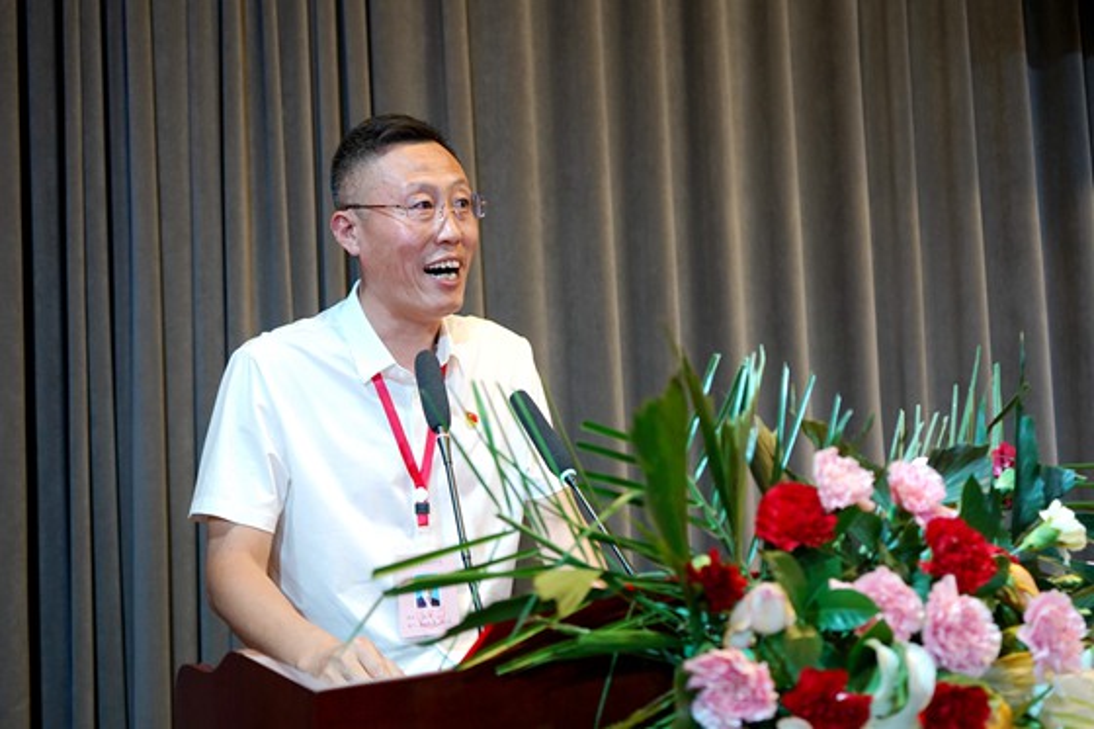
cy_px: 364
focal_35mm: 40
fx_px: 1215
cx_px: 547
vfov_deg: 33.4
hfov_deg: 48.5
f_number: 4
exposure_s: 1/320
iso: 1600
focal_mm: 40
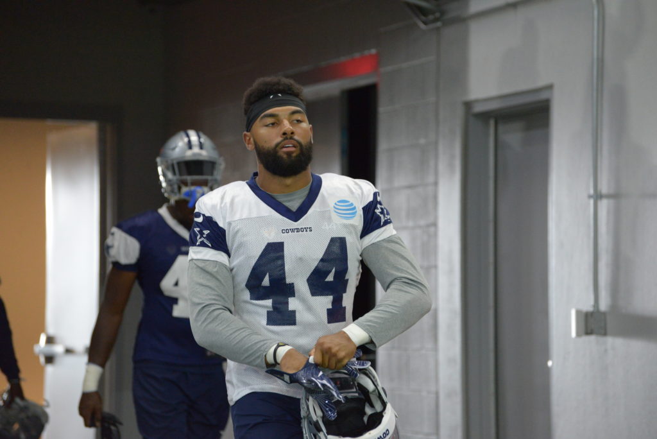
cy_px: 220
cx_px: 328
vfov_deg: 8.9
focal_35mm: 155
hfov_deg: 13.2
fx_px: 2830
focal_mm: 155
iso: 4500
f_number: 4.8
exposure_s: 1/160
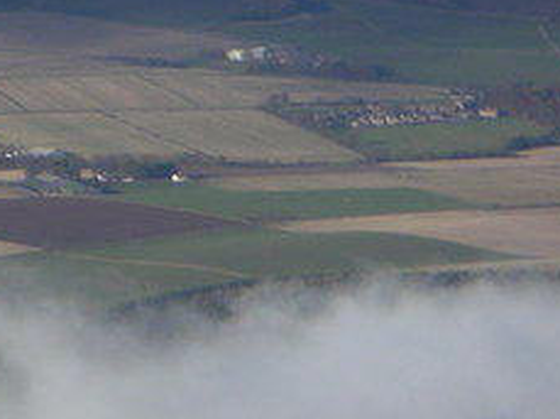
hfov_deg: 6.1
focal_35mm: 324
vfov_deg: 4.6
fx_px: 5233
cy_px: 289
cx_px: -116
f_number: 3.6
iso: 50
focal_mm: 17.1
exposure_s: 1/500
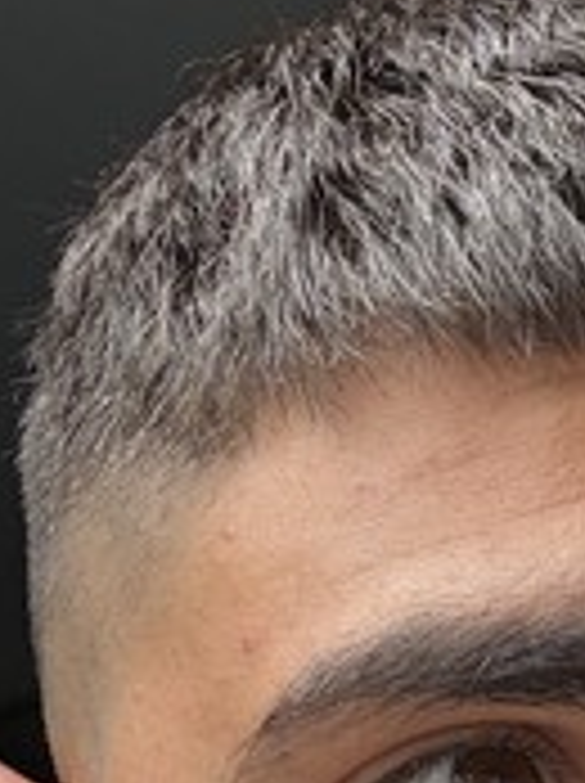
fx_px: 2665
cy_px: 817
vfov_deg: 16.3
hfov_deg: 12.4
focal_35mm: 118
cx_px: 598
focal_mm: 2.69
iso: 32
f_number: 1.9
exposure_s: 1/121
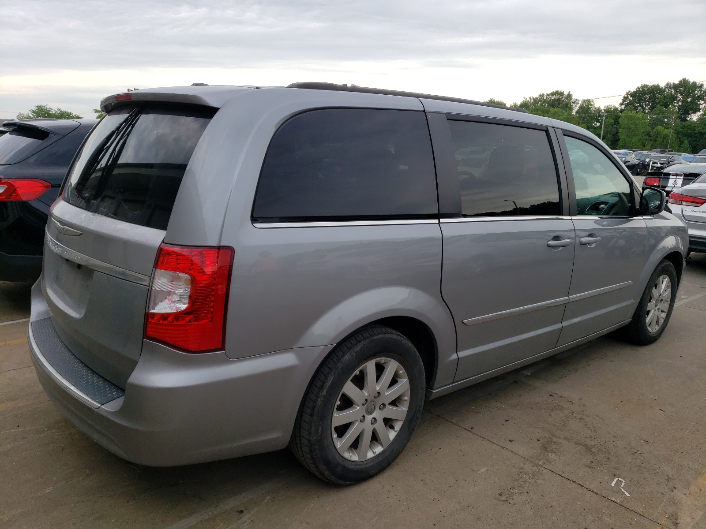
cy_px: 264
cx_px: 353
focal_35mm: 26
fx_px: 530
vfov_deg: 53.1
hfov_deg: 67.3
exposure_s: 1/1000
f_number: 1.5
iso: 50
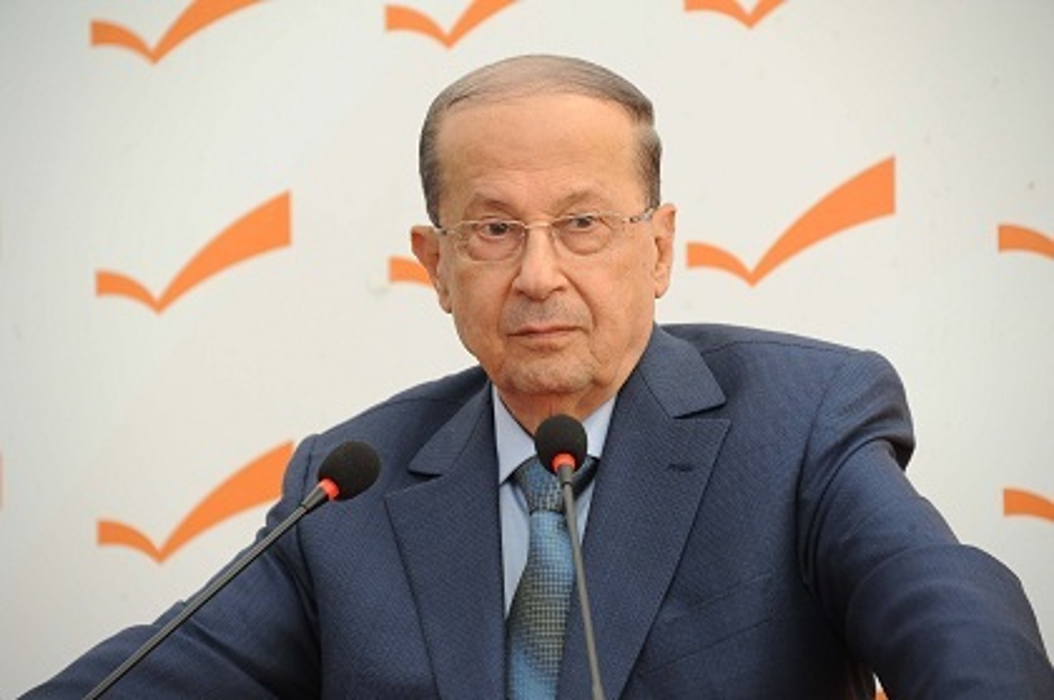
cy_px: 350
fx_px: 8773
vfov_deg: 4.6
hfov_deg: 6.9
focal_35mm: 300
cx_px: 527
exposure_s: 1/250
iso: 2500
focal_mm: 300
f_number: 7.1
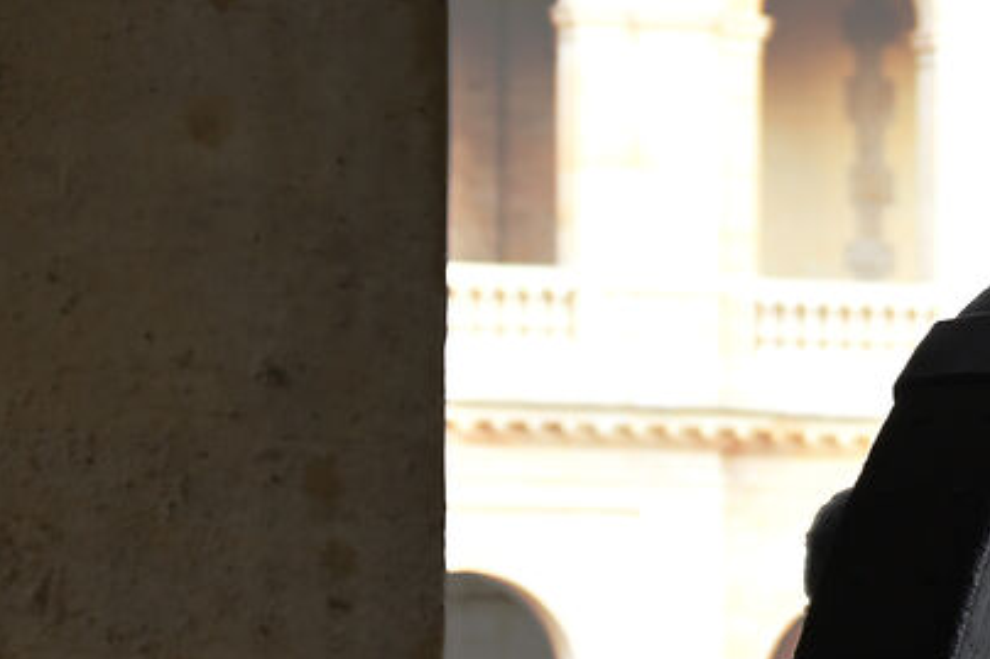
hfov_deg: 6.1
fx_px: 8988
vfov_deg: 4.2
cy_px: 1052
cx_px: 2051
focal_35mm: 327
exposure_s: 1/30
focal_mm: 55
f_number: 5.6
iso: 100
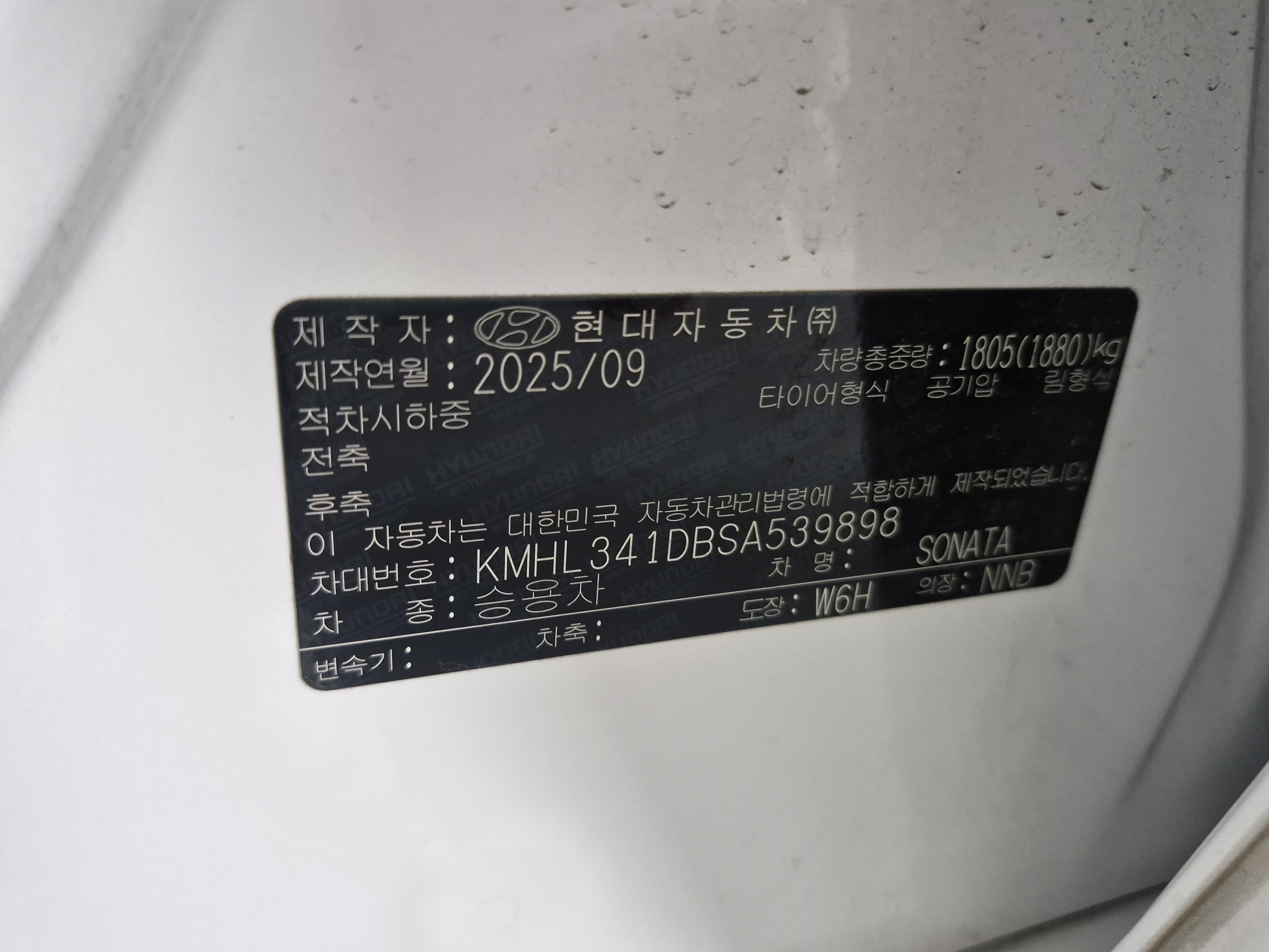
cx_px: 634
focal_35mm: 23
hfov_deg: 73.9
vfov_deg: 58.9
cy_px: 476
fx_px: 843
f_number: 1.8
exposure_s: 1/60
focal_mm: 5.54
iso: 640
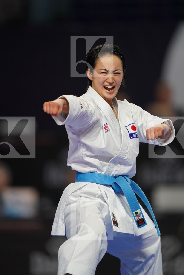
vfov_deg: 5.2
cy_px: 138
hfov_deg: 3.4
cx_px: 92
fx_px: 3066
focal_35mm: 400
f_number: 2.8
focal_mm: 400
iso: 640
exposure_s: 1/400
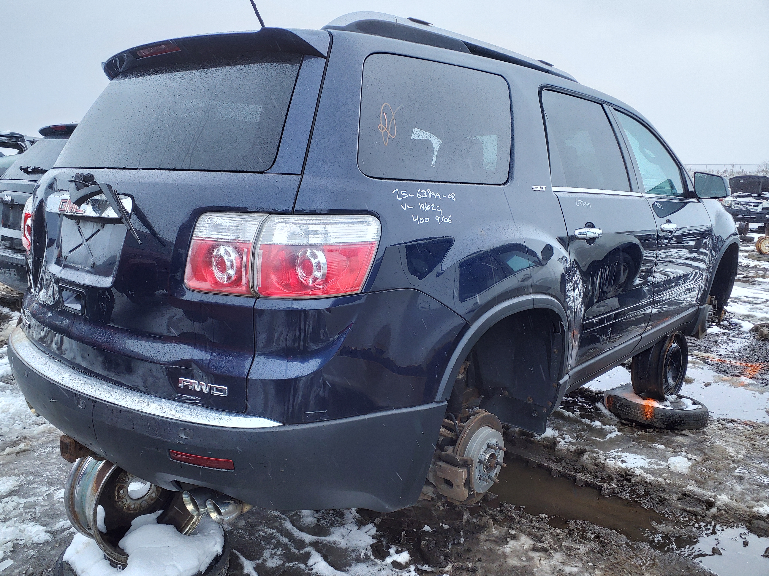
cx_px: 384
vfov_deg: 53.1
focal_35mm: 26
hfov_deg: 67.3
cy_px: 288
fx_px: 578
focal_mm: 3.58
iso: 40
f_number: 1.9
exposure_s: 1/149
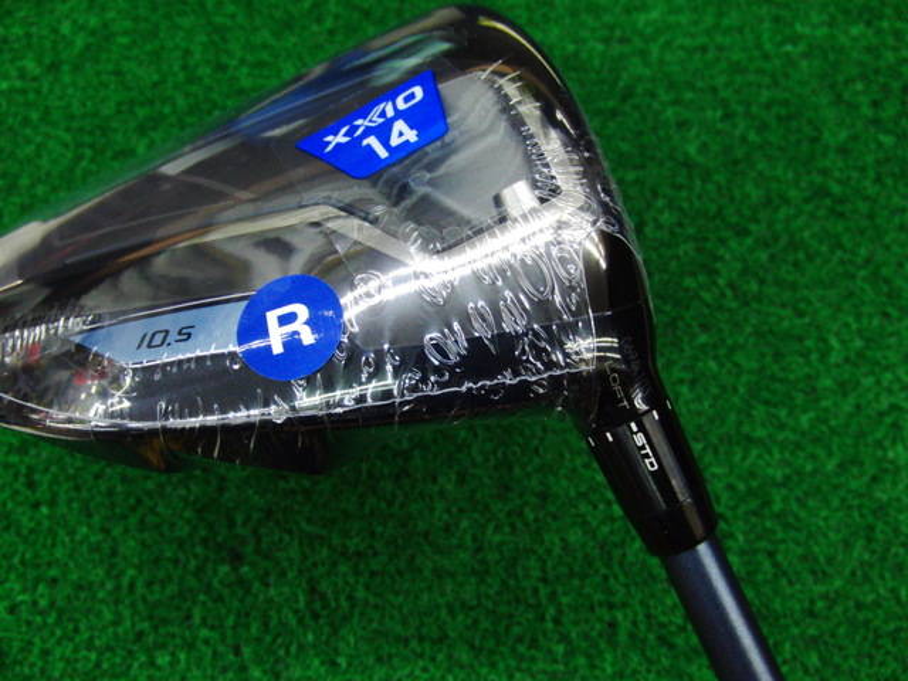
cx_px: 454
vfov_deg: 38.7
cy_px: 340
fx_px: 971
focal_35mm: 37
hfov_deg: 50.1
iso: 400
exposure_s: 1/60
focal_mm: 6.42
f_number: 3.6
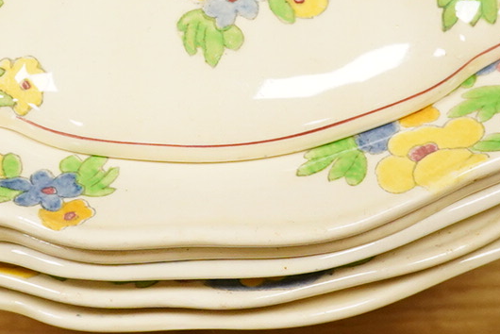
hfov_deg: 12.3
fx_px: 2321
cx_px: 174
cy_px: -132
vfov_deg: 8.1
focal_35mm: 167
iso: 2500
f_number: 6.3
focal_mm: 30
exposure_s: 1/320
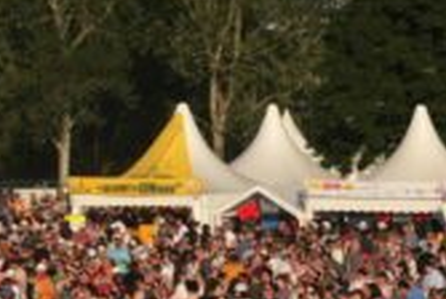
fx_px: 4012
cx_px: -192
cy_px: -56
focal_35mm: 323
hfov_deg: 6.3
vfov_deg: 4.3
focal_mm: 47
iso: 100
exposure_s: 1/320
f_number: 8
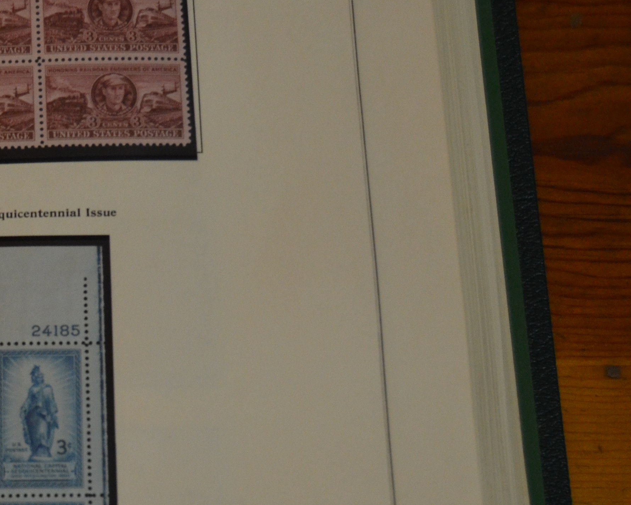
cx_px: -97
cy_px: 339
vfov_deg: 16.2
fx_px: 1774
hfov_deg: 19.2
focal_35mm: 95
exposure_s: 1/60
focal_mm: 26
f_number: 4
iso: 900
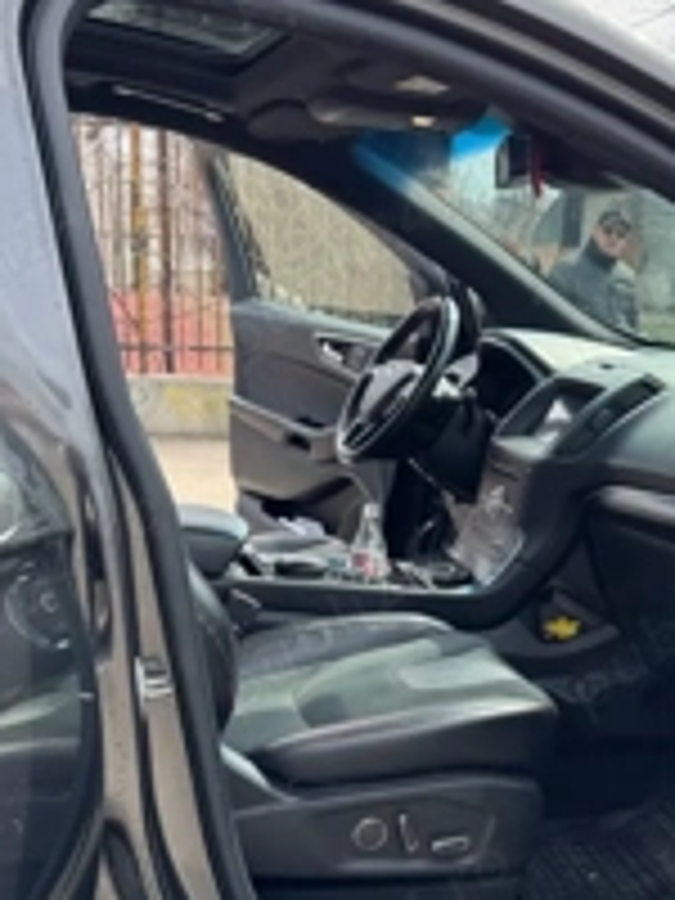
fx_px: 1248
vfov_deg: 38.8
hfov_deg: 30.0
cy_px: 657
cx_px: 454
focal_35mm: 48
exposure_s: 1/876
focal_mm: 6.76
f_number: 1.78
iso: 80
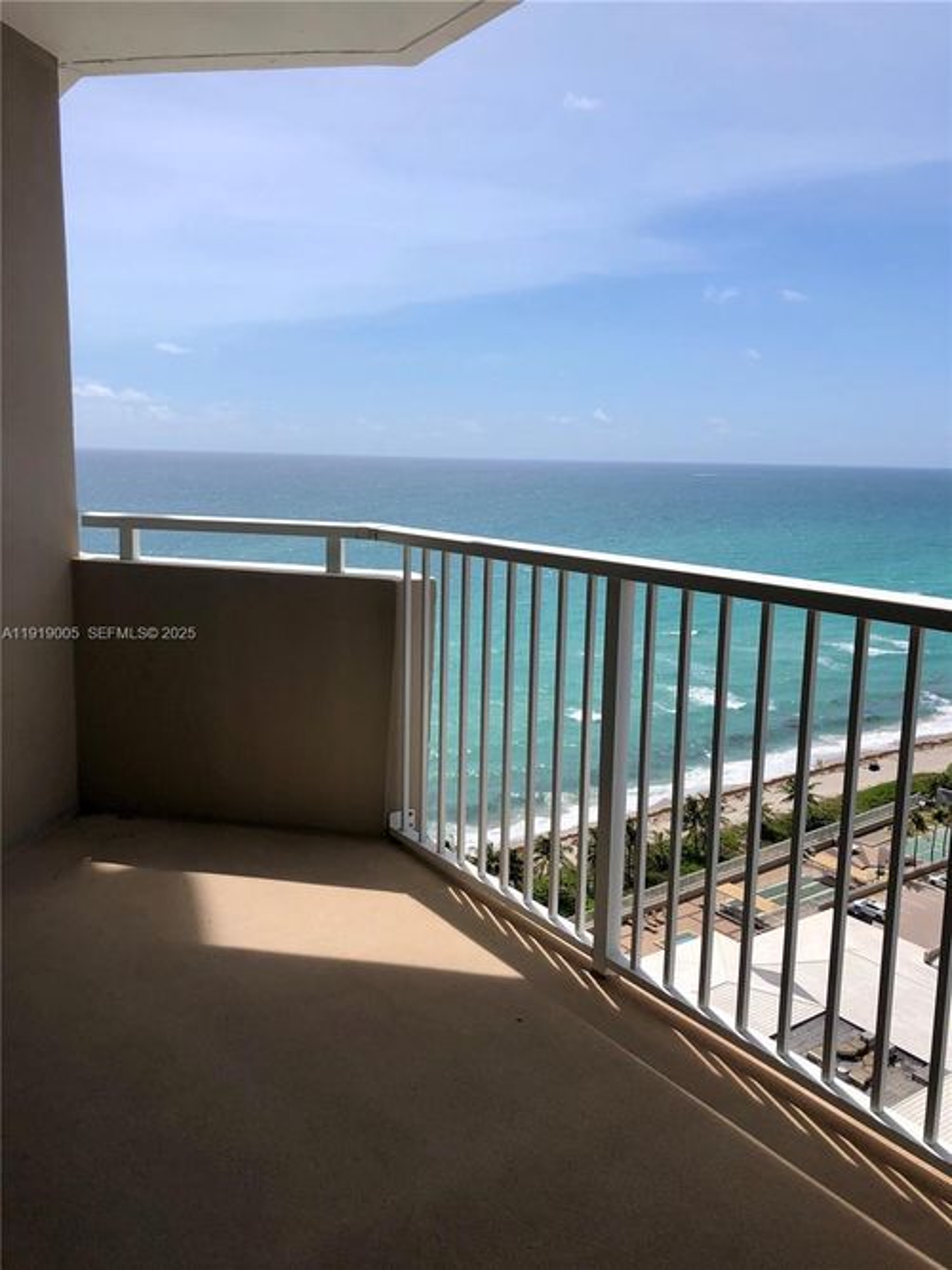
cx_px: 476
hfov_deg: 49.7
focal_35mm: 28
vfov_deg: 63.5
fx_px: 1027
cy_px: 635
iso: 20
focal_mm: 4
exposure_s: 1/3472
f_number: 1.8
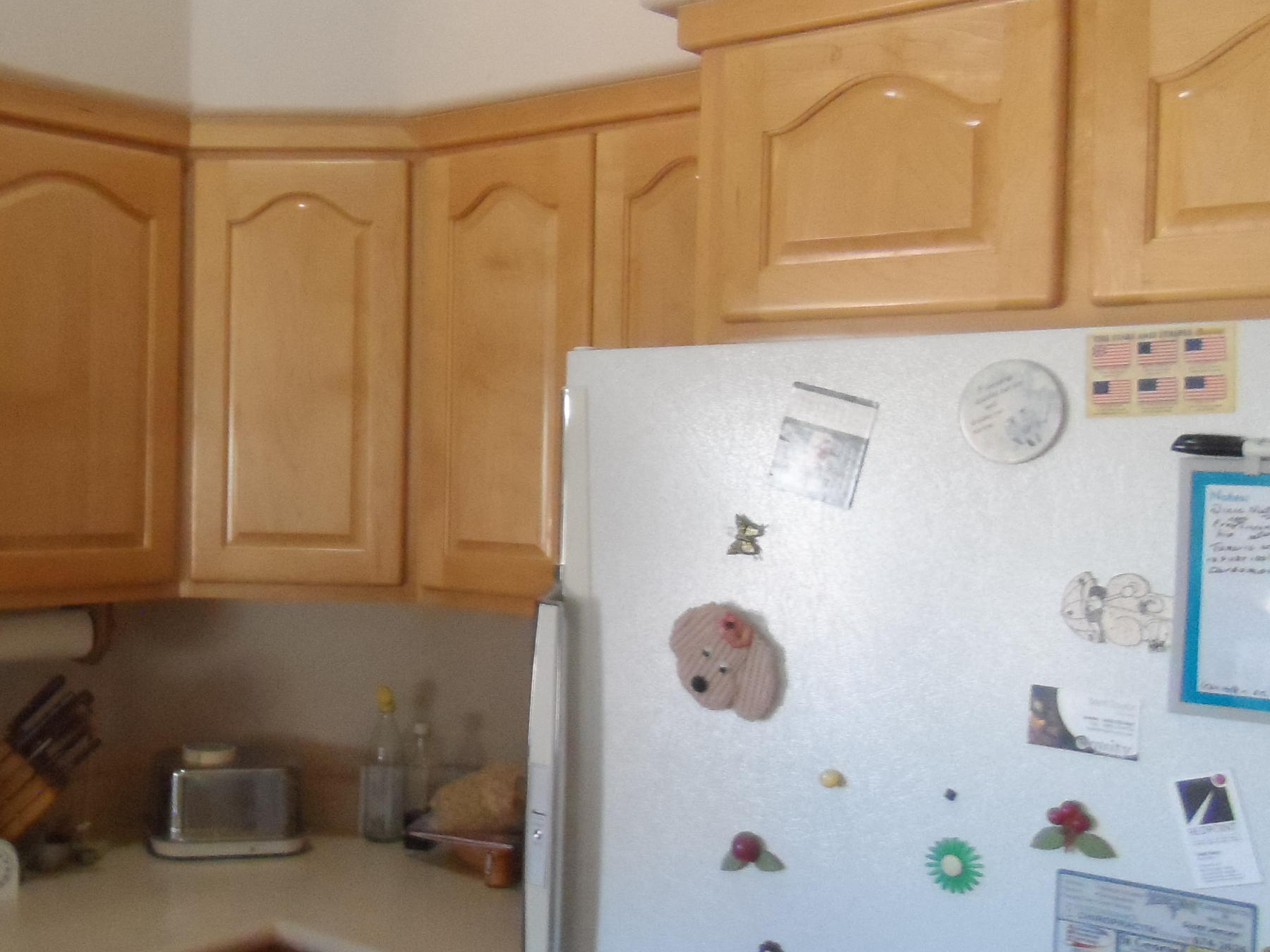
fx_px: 1468
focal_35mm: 40
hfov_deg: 45.5
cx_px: 353
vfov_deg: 35.9
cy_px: 504
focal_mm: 4
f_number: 3.2
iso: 640
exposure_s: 1/30
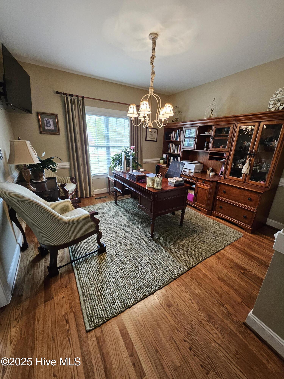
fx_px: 142
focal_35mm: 13
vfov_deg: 106.2
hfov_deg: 89.9
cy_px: 190
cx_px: 142
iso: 250
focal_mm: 1.74
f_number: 2.2
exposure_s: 1/77
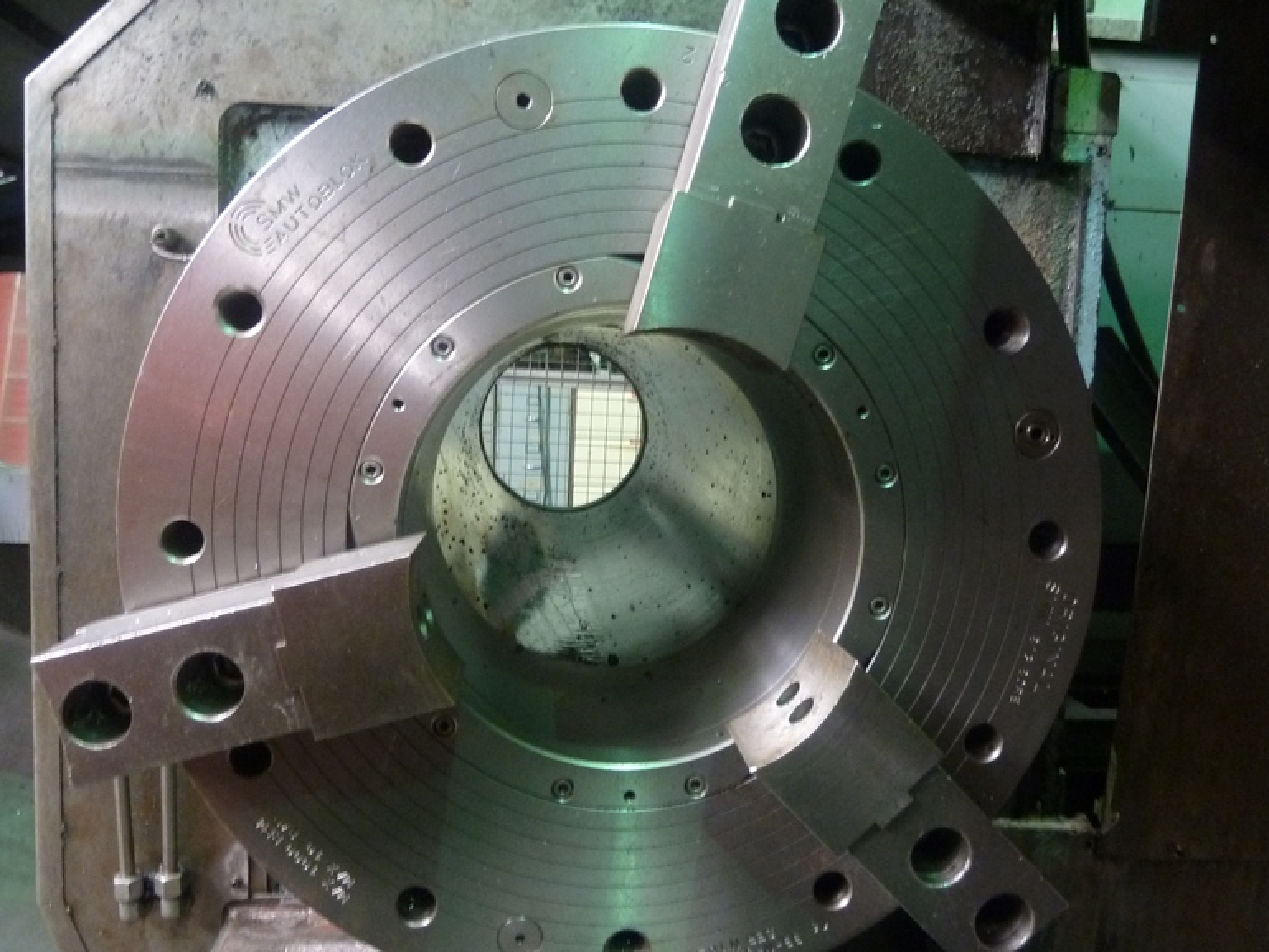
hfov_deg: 67.3
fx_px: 953
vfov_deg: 53.1
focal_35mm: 26
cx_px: 637
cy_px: 480
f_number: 3.3
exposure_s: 1/5
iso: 400
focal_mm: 4.1
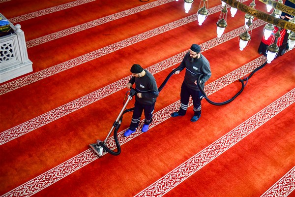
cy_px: 98
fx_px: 344
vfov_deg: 31.9
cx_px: 148
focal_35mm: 42
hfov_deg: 46.4
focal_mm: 42
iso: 1250
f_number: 3.2
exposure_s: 1/250
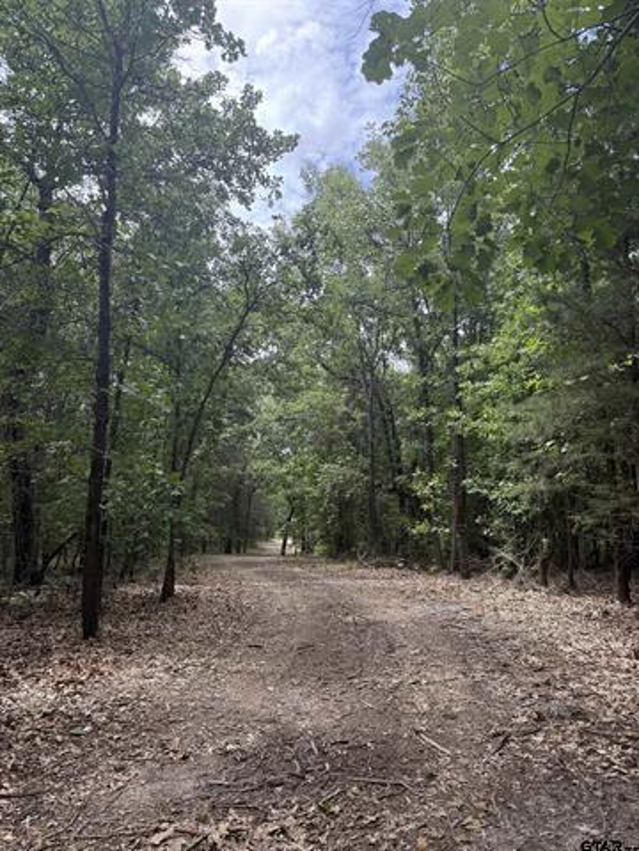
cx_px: 320
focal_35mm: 24
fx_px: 591
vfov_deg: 71.6
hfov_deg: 56.8
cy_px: 426
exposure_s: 1/796
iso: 100
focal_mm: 6.76
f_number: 1.78
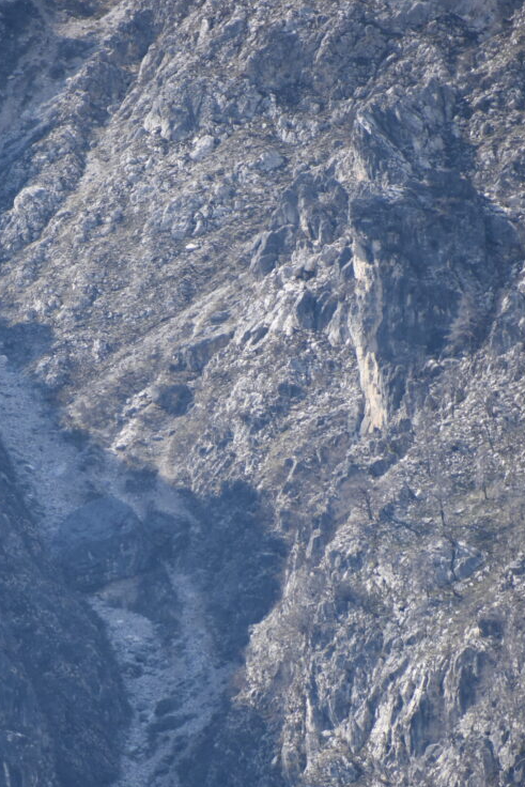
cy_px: 584
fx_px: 15392
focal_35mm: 704
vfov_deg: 2.9
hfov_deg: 2.0
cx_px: 143
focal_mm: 300
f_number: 6.3
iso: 200
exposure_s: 1/500
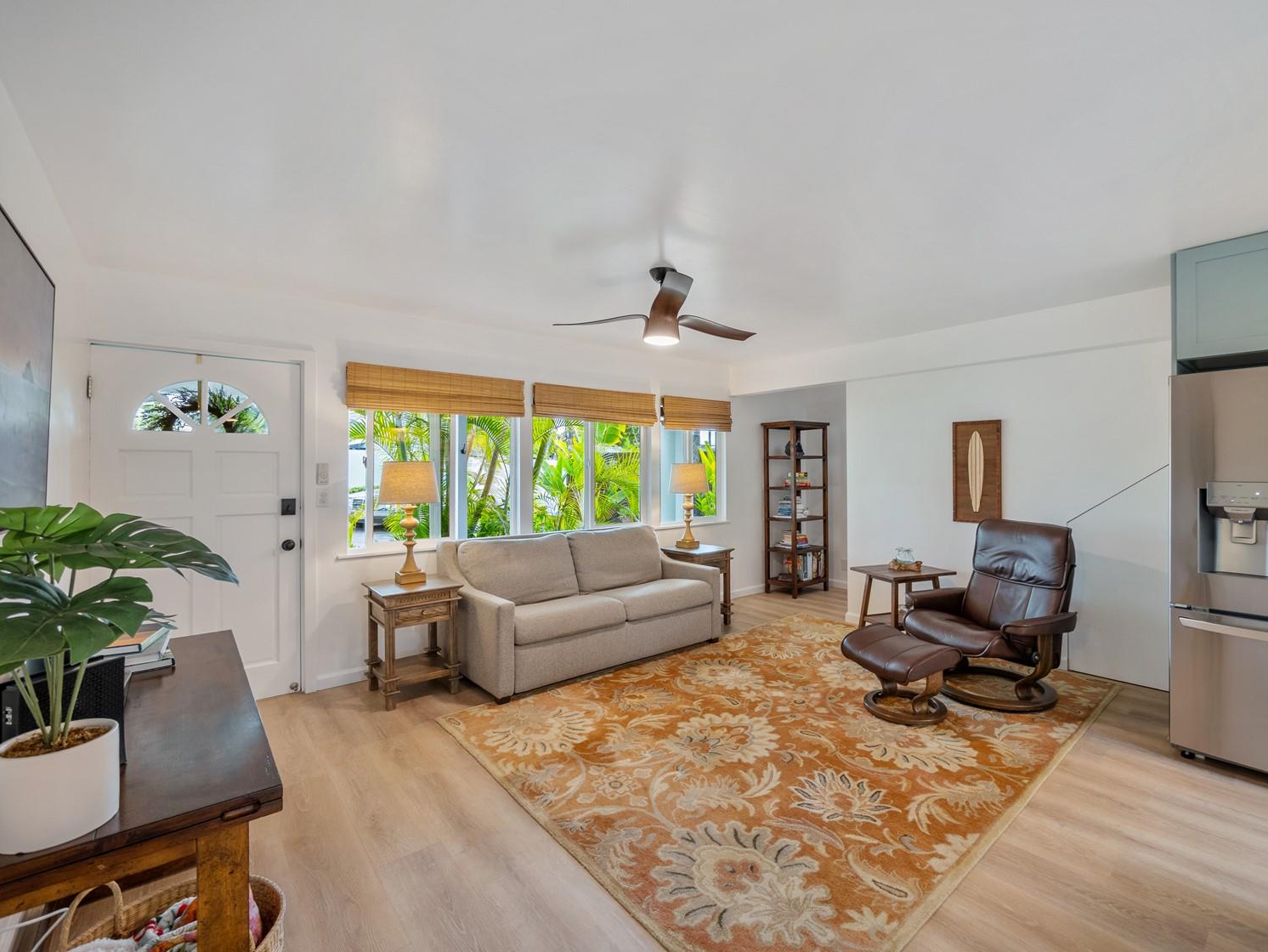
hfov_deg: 98.0
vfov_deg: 81.8
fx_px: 550
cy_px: 483
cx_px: 672
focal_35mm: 15
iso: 640
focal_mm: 7
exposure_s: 1/320
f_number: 4
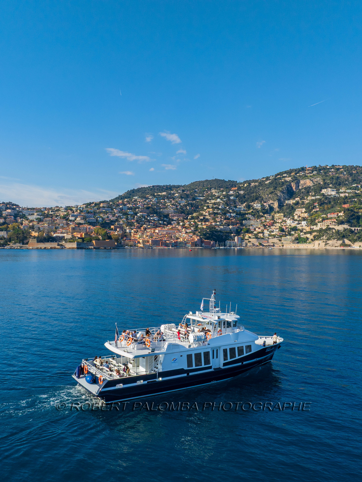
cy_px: 241
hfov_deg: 56.8
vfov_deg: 71.6
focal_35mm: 24
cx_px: 181
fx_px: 335
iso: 100
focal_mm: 12.3
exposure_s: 1/200
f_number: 9
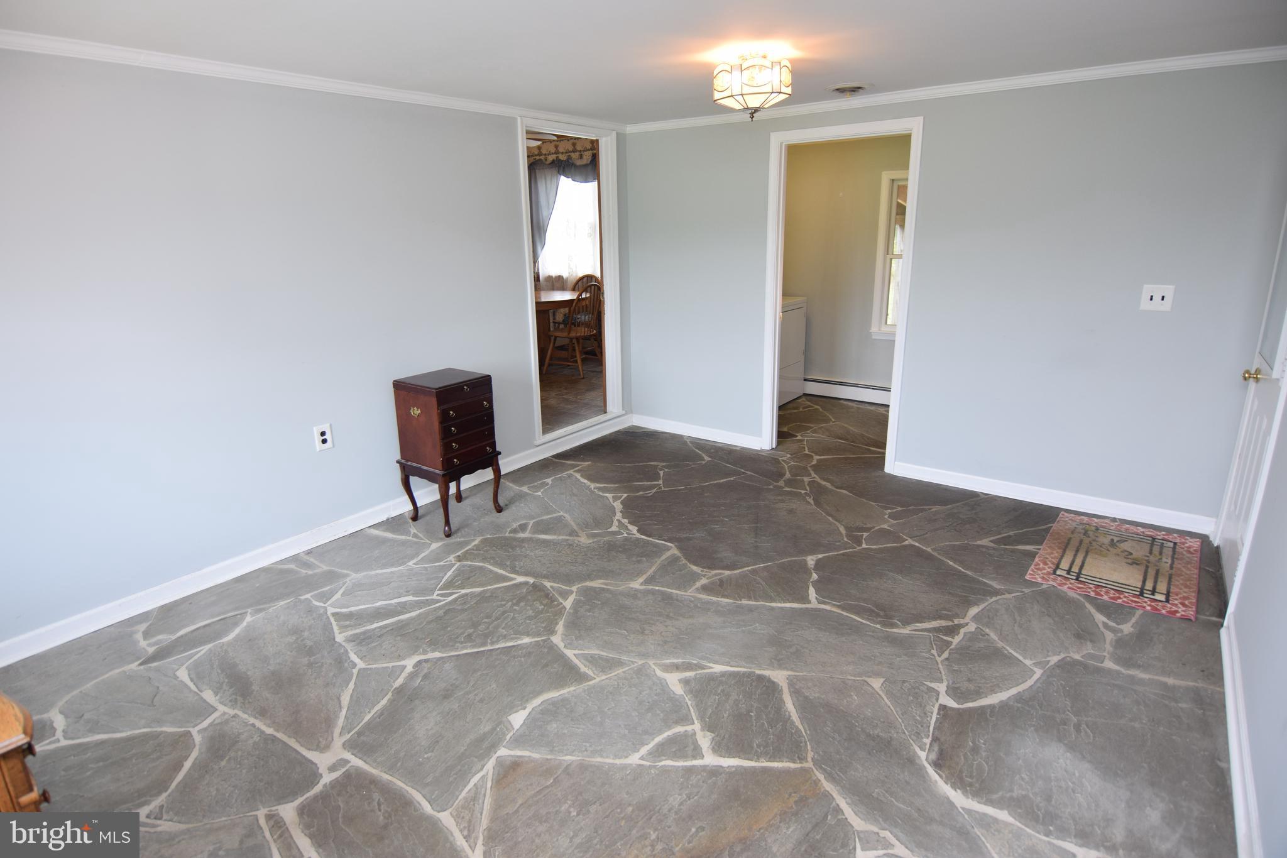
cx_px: 644
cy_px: 429
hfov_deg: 90.0
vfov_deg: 67.4
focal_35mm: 18
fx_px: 643
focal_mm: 12
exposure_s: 1/100
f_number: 5
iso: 400
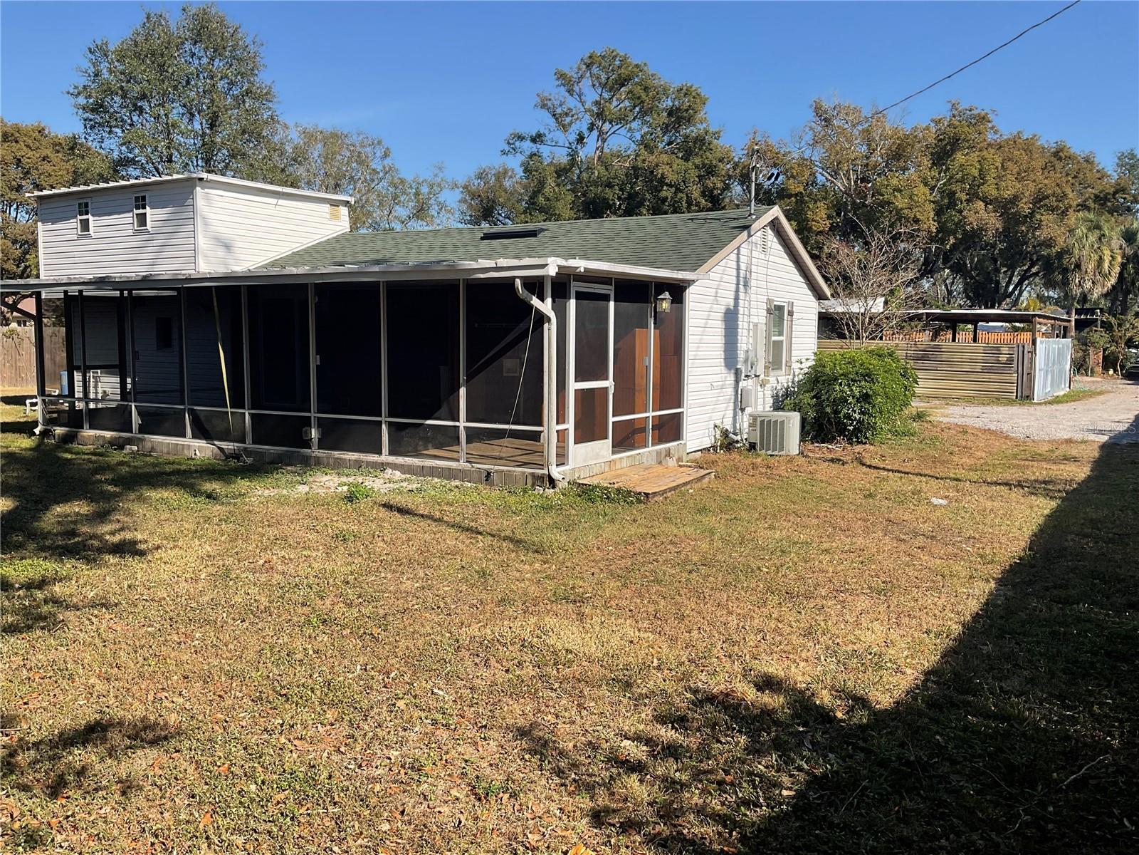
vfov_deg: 48.2
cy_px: 428
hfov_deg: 61.7
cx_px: 570
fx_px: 954
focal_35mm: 29
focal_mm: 3
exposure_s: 1/1490
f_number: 1.8
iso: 16
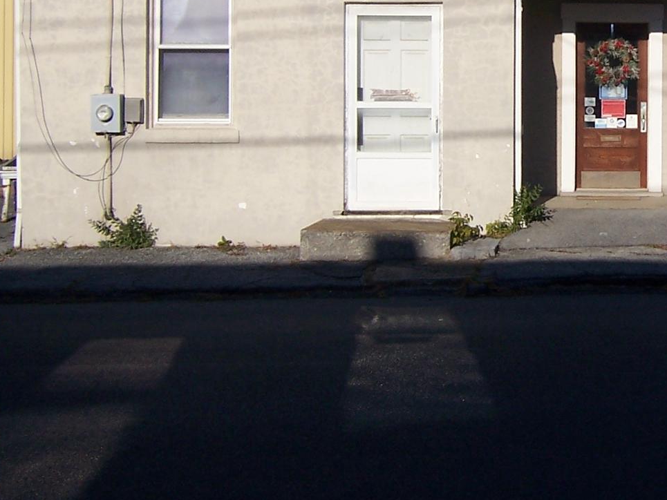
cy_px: 93
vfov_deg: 20.8
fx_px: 1349
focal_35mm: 70
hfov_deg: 26.6
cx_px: 632
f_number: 5.6
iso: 80
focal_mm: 5.5
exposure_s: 1/750
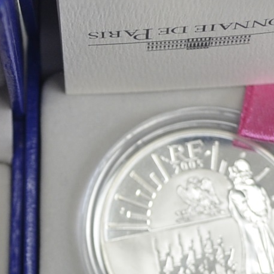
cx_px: 20
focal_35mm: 164
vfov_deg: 10.5
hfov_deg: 10.6
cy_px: 313
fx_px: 1469
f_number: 4
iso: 400
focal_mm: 24
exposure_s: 1/60
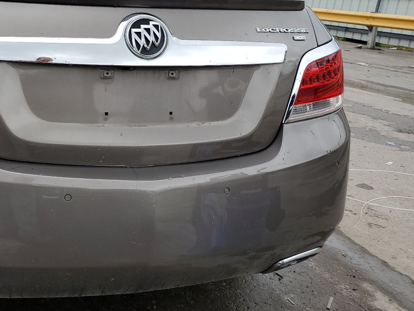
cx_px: 84
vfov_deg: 34.0
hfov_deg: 42.8
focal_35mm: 42
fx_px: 502
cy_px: 103
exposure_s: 1/1111
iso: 50
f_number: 1.5
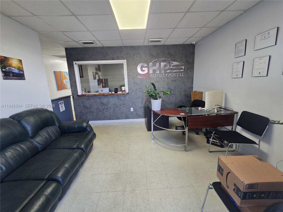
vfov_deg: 89.9
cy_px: 106
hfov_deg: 106.2
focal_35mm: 13
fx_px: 106
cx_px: 142
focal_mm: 2.2
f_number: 2.2
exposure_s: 1/60
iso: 80
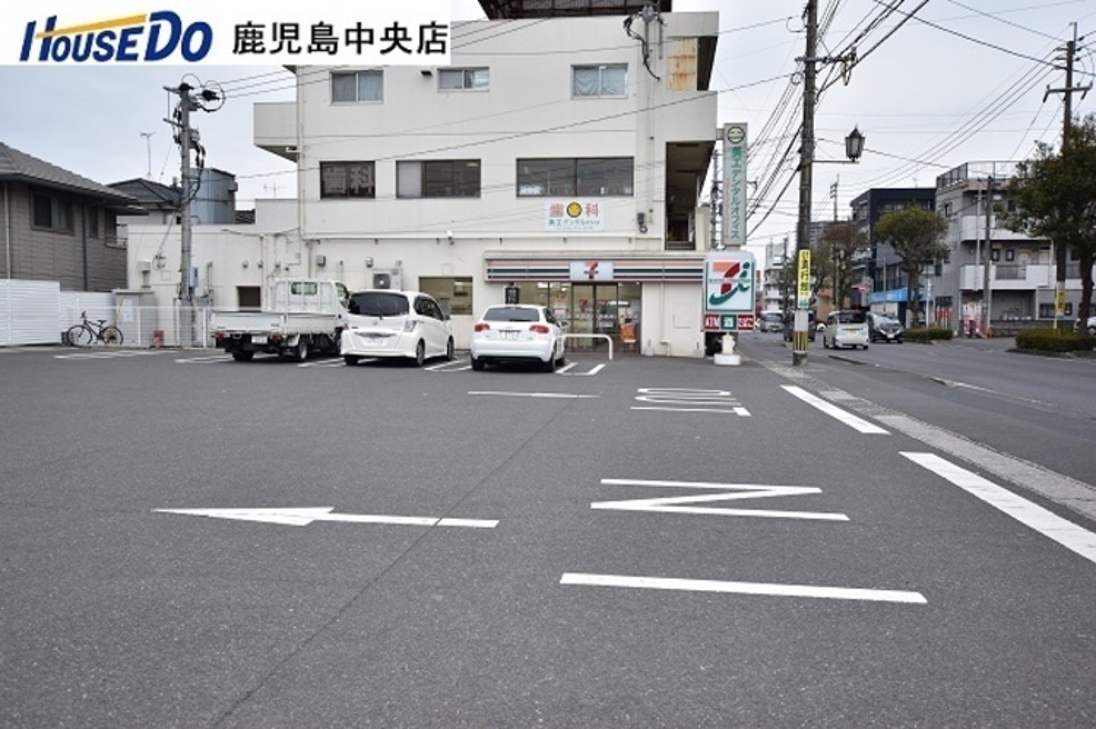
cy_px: 364
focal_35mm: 30
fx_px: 913
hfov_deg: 62.0
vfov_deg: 43.6
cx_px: 548
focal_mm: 20
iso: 160
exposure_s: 1/160
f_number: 4.5
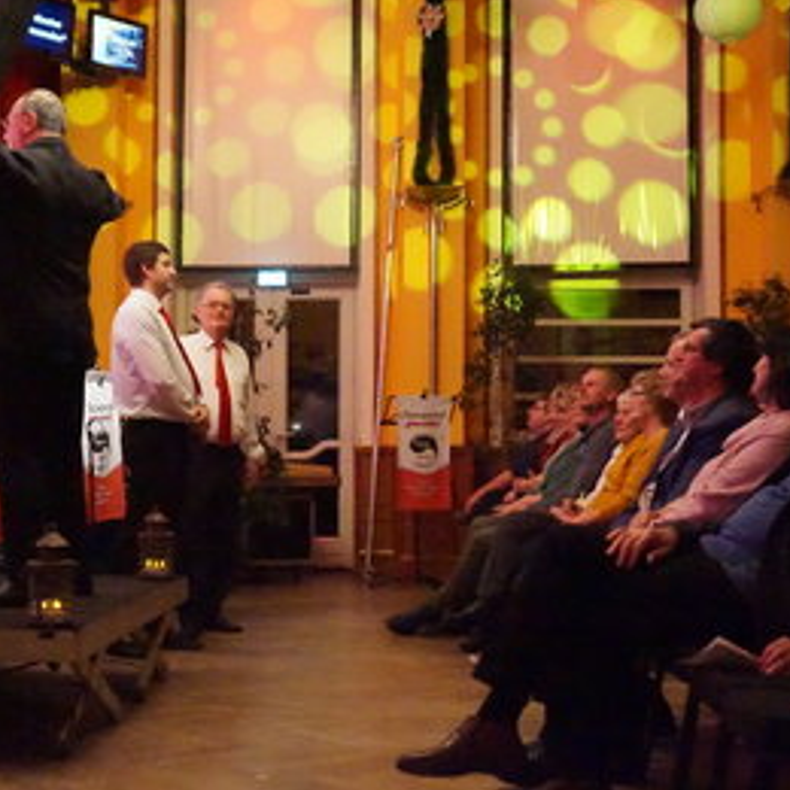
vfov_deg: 28.3
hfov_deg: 27.9
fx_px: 1566
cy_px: 395
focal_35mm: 61
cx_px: 207
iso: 16000
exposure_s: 1/200
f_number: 5.6
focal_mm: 31
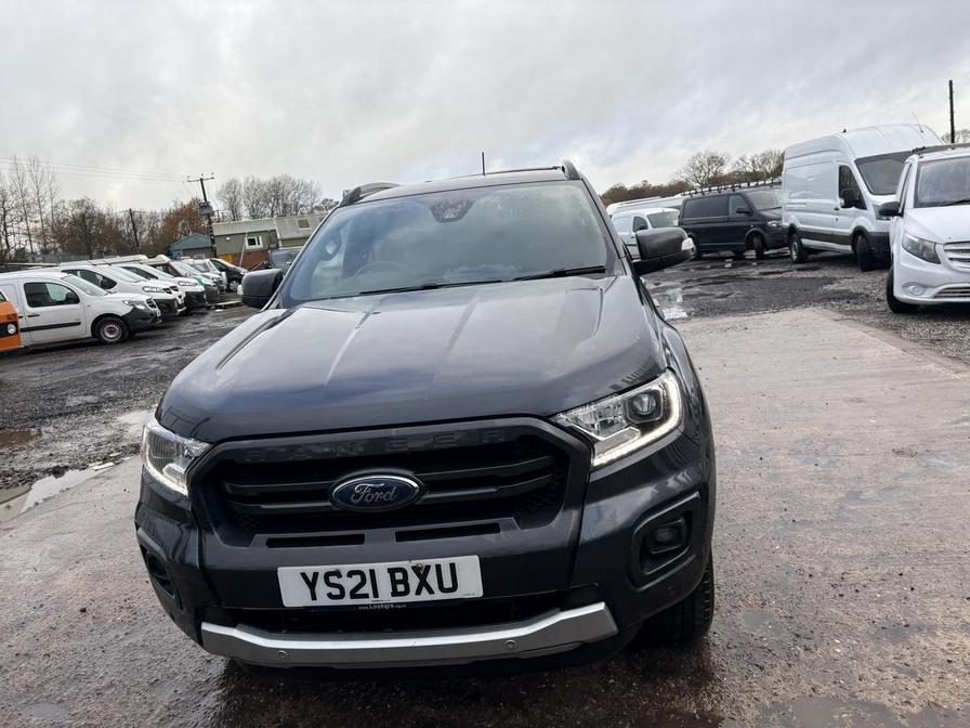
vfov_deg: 53.1
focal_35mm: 26
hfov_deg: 67.3
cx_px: 485
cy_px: 364
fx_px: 729
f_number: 1.6
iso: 50
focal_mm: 5.96
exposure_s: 1/557
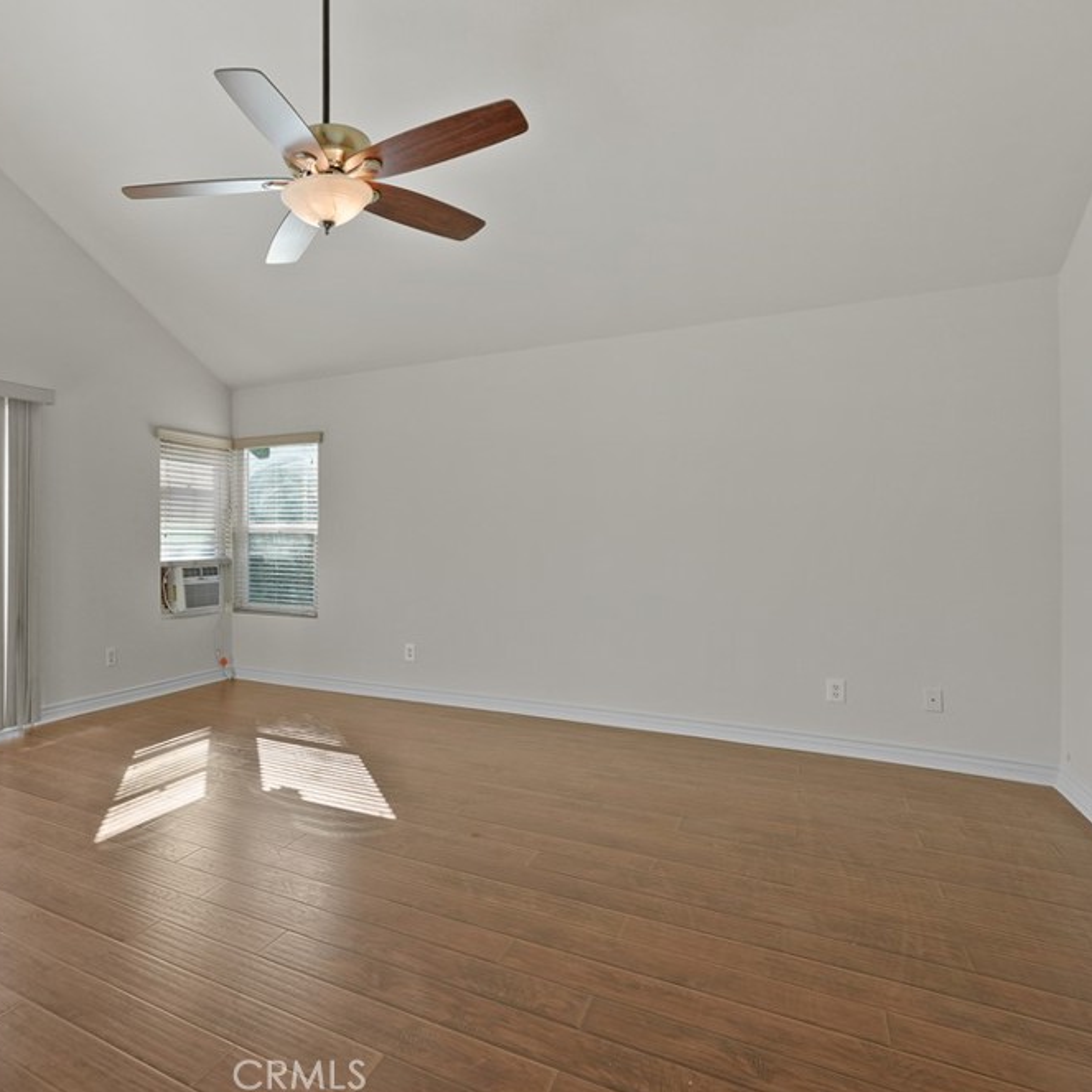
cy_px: 536
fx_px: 749
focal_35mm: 21
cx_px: 293
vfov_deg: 72.1
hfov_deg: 68.2
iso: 250
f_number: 5
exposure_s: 1/15
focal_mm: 16
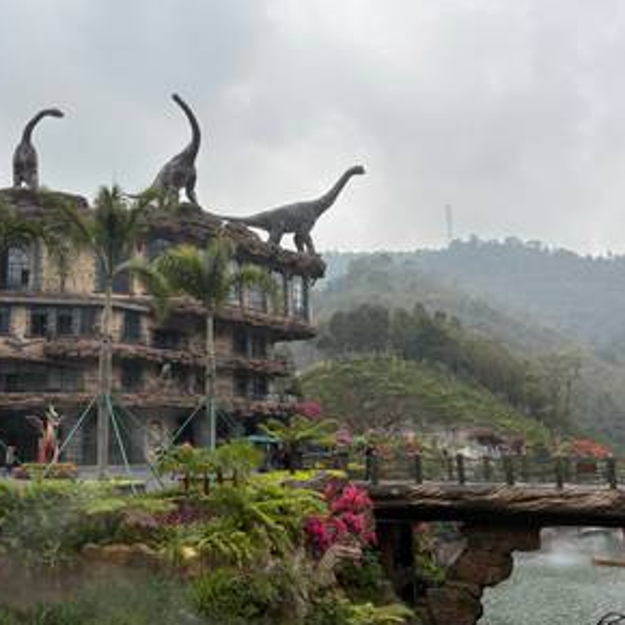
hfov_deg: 43.6
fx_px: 776
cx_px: 250
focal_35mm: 38
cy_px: 300
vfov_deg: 43.8
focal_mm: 5.96
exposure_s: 1/3623
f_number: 1.6
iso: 50
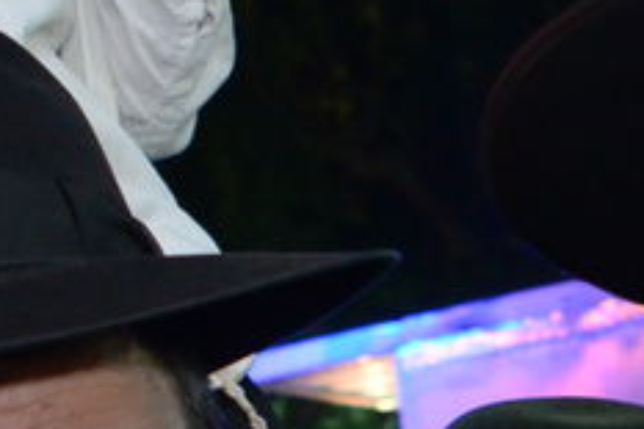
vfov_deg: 6.2
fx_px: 3861
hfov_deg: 9.3
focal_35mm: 216
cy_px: 879
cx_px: 992
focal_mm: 24
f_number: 3.8
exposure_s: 1/60
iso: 2000
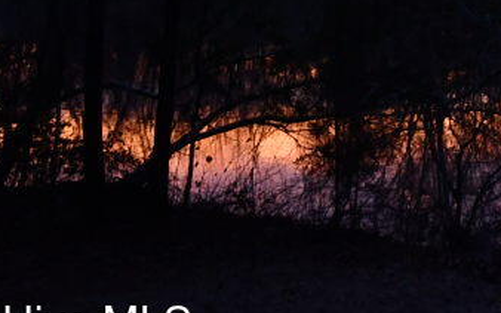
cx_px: 1049
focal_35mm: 210
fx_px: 2866
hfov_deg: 9.3
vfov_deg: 6.0
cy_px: -405
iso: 1400
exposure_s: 1/125
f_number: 4.2
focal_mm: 29
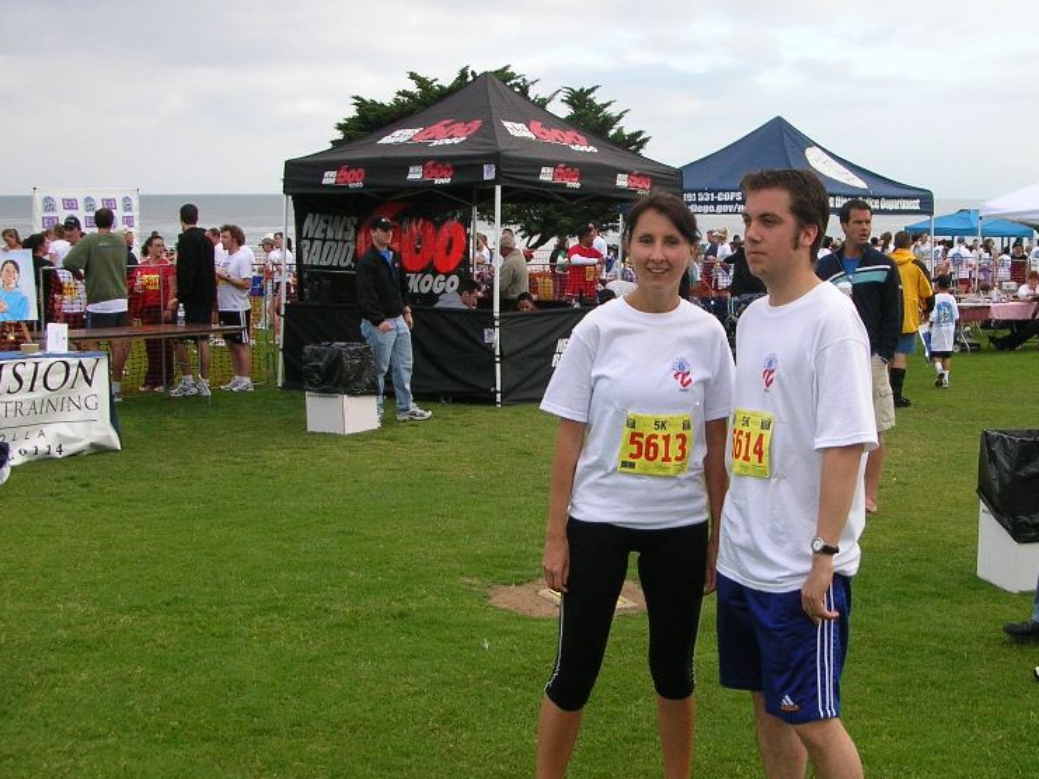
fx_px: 1620
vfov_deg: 27.0
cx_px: 669
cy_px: 420
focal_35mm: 54
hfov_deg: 35.3
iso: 50
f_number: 2.8
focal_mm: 5.8
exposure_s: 1/350
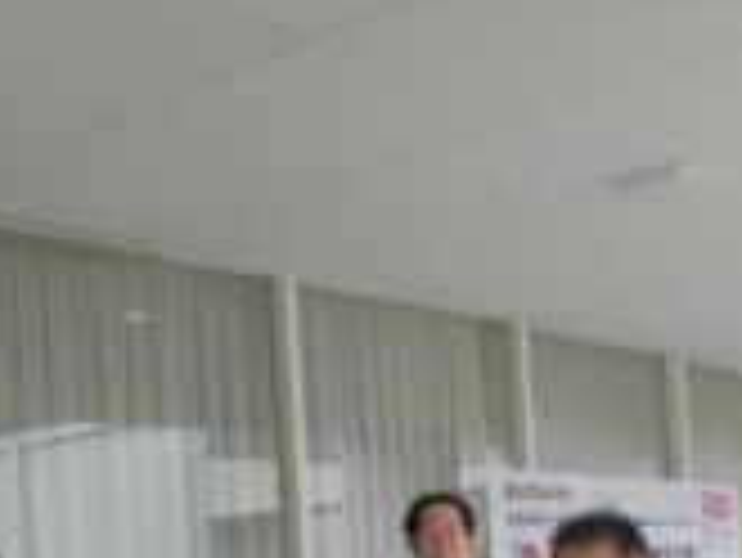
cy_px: 662
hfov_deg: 30.7
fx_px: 1351
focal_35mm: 63
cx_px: 342
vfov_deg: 21.7
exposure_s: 1/80
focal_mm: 4.6
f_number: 3.5
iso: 100
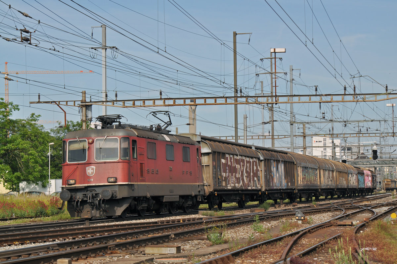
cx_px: 198
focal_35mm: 105
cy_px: 132
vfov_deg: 13.0
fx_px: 1156
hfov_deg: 19.5
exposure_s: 1/1000
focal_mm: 70
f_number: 5.6
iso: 200
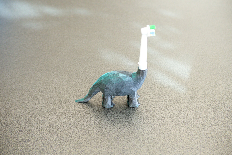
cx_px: 116
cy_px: 78
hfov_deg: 24.7
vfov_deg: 16.7
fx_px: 529
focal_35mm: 82
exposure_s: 1/125
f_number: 4
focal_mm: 55
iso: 900
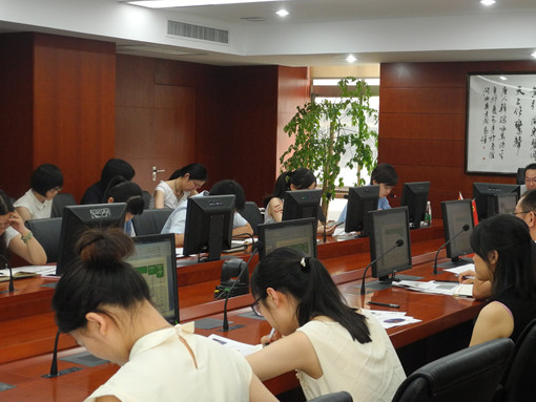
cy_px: 170
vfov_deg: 24.4
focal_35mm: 60
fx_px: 929
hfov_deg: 32.0
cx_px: 333
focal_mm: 9.7
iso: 360
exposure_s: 1/30
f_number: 3.2
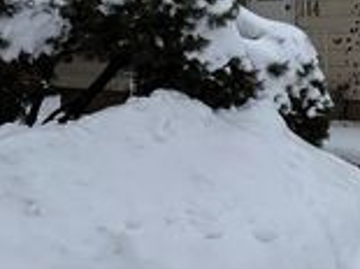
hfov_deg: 20.1
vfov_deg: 17.3
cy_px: 24
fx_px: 873
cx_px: 539
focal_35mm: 84
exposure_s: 1/2865
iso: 50
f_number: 1.6
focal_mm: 5.96
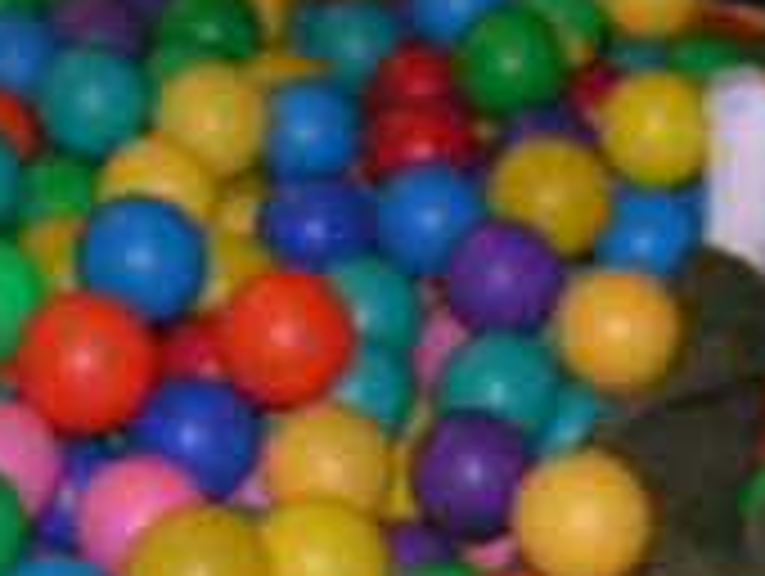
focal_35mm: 115
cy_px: 662
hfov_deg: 16.8
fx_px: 2545
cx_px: 702
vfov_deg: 12.6
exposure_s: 1/50
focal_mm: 7.6
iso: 200
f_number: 2.8
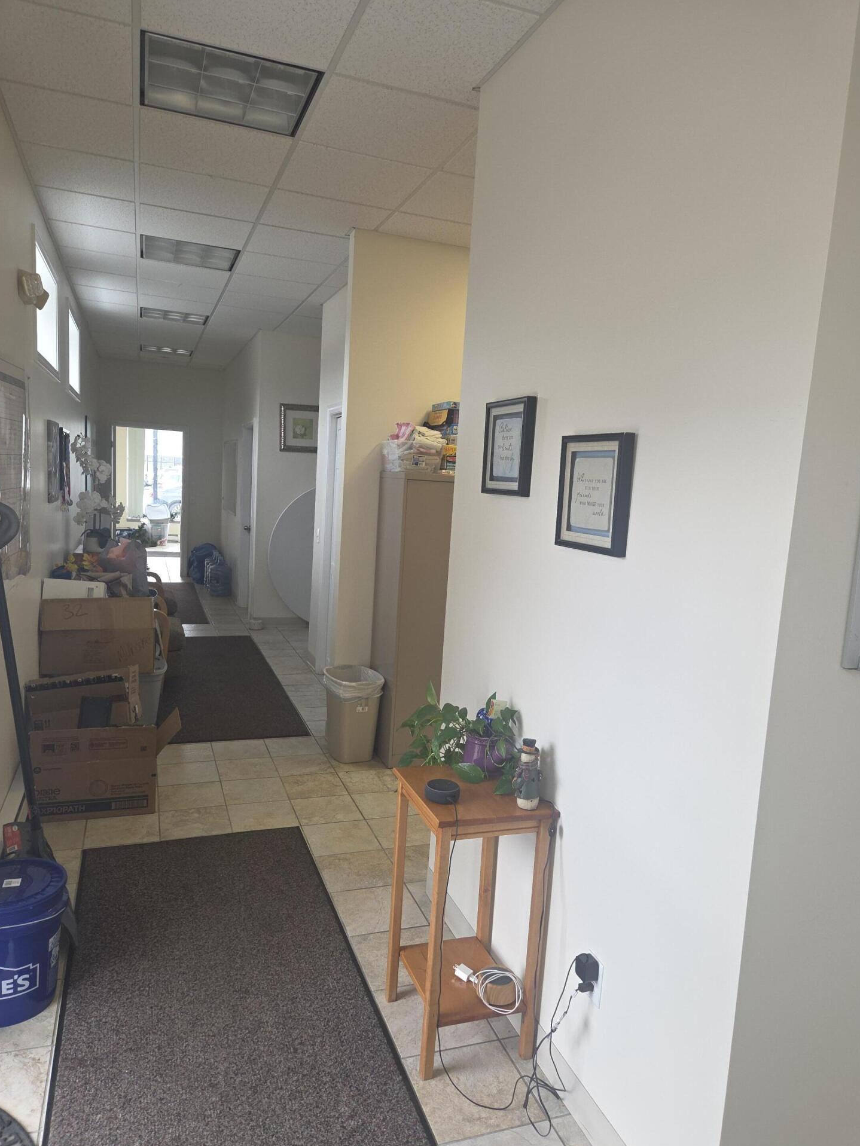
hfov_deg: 56.8
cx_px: 434
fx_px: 795
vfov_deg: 71.6
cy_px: 594
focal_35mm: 24
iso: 80
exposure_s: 1/60
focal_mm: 5.4
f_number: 1.8
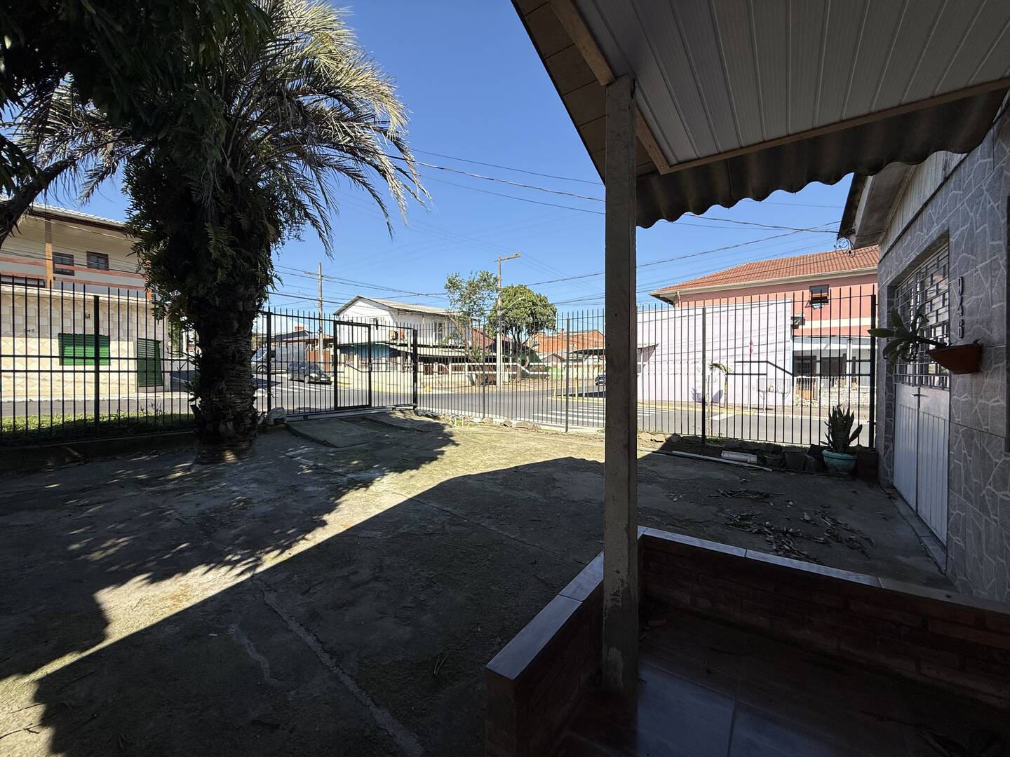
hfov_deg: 102.1
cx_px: 505
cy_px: 378
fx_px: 408
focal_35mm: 14
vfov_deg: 85.7
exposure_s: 1/1745
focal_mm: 2.22
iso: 50
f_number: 2.2
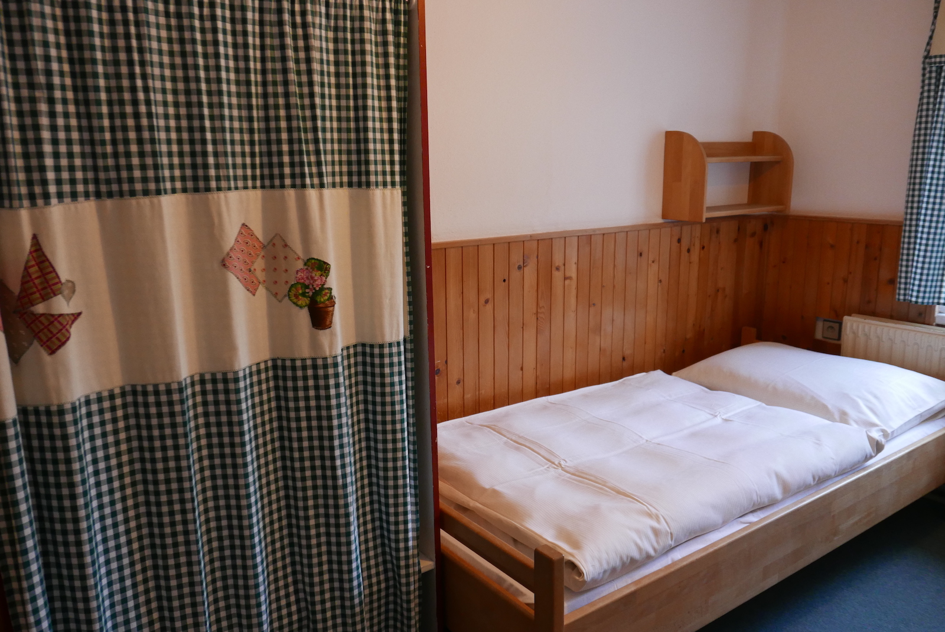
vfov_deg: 46.5
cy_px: 316
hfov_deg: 65.4
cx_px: 472
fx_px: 736
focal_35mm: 28
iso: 1000
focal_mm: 12.5
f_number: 2.1
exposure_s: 1/80
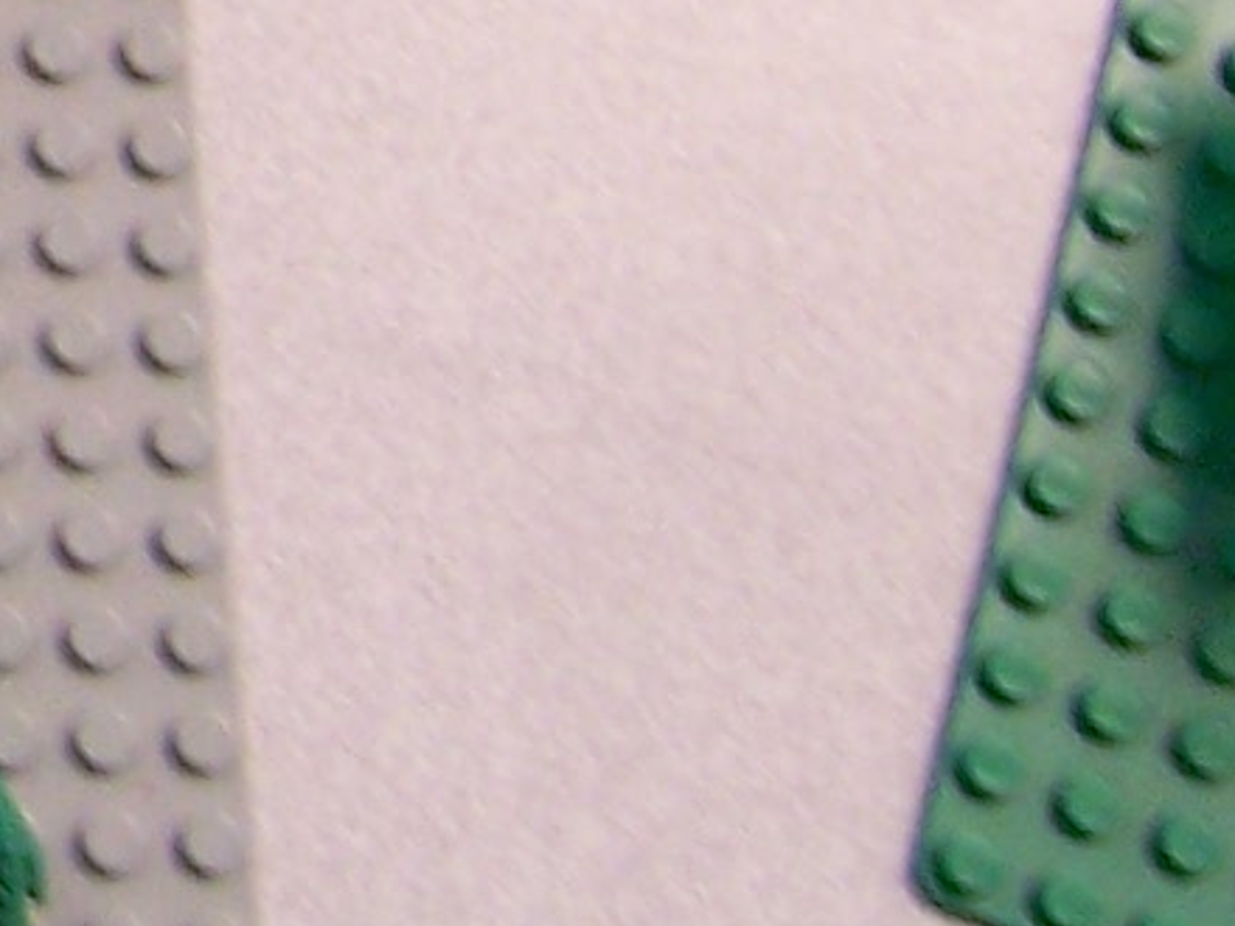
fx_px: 6886
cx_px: -2004
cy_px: -1560
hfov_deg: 9.0
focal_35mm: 193
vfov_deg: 7.1
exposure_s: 1/8
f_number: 3.4
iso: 140
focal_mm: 5.5
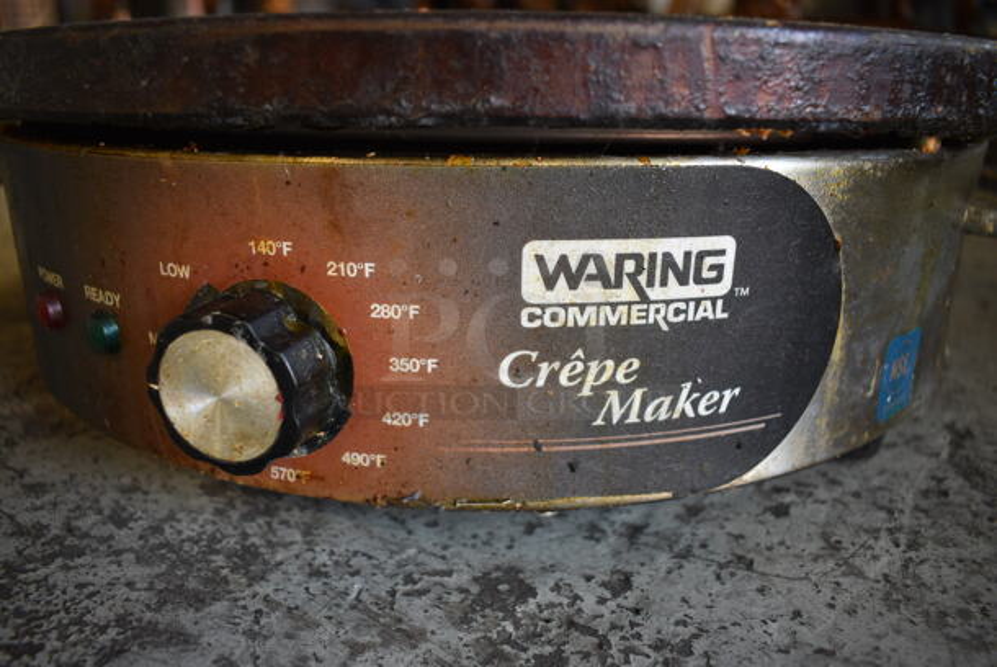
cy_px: 334
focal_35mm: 27
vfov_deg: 48.0
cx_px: 498
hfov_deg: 67.3
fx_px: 748
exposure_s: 1/125
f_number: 3.5
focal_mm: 18
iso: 900
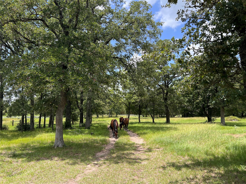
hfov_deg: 67.3
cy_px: 92
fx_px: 185
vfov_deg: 53.1
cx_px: 123
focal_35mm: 26
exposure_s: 1/1621
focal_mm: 5.7
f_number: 1.5
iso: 50
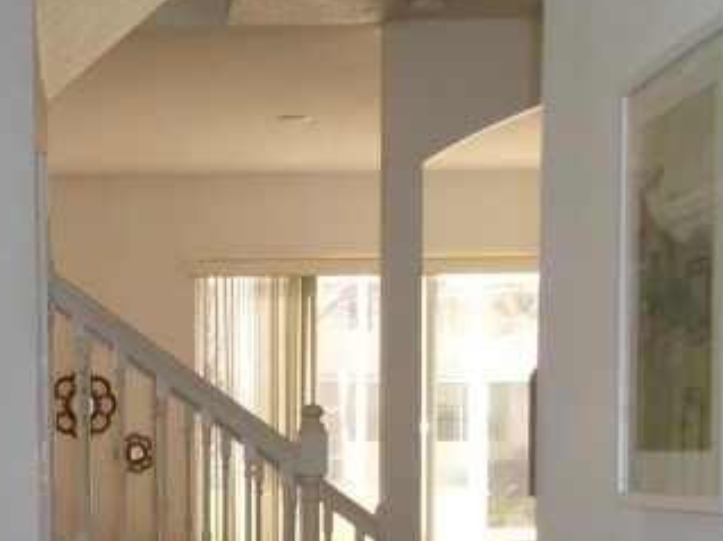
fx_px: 1879
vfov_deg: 16.1
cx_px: 48
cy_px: 532
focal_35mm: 90
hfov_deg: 21.2
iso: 200
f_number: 3.9
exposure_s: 1/34
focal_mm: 5.1
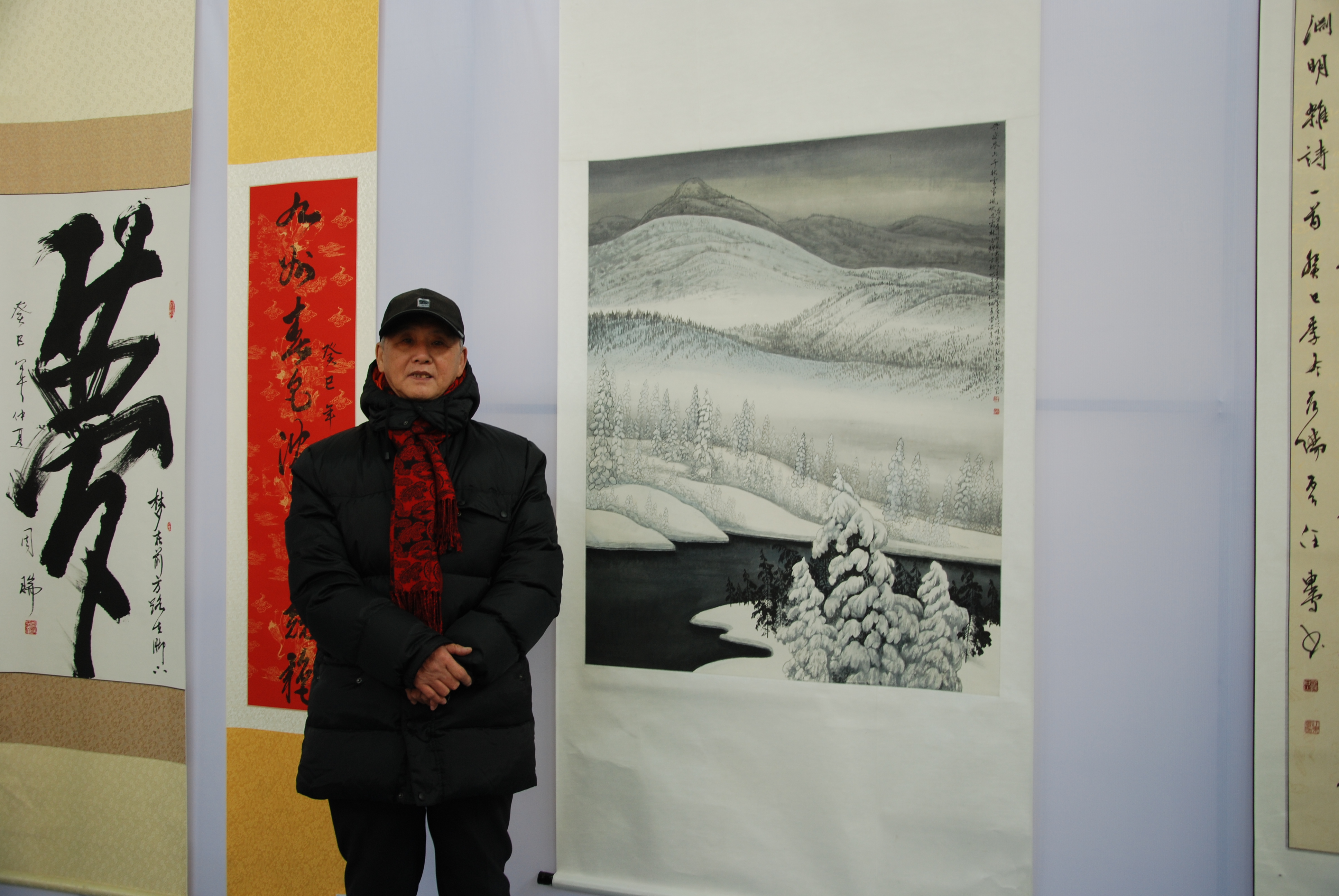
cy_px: 448
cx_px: 670
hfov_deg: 57.2
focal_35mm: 33
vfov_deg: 40.1
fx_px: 1229
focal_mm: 22
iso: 200
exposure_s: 1/60
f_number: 4
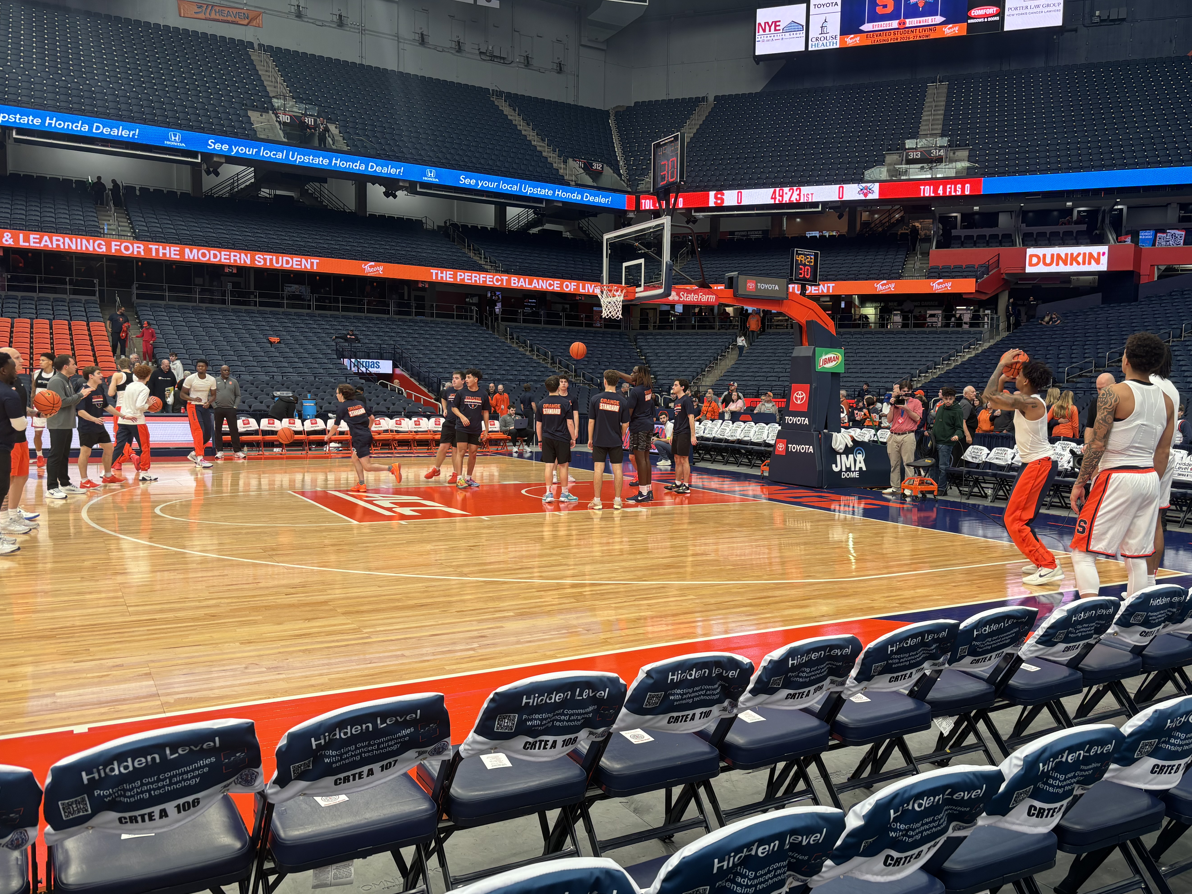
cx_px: 632
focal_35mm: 28
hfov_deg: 63.4
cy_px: 462
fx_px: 964
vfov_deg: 49.7
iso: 40
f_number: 1.6
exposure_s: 1/195
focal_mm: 5.96
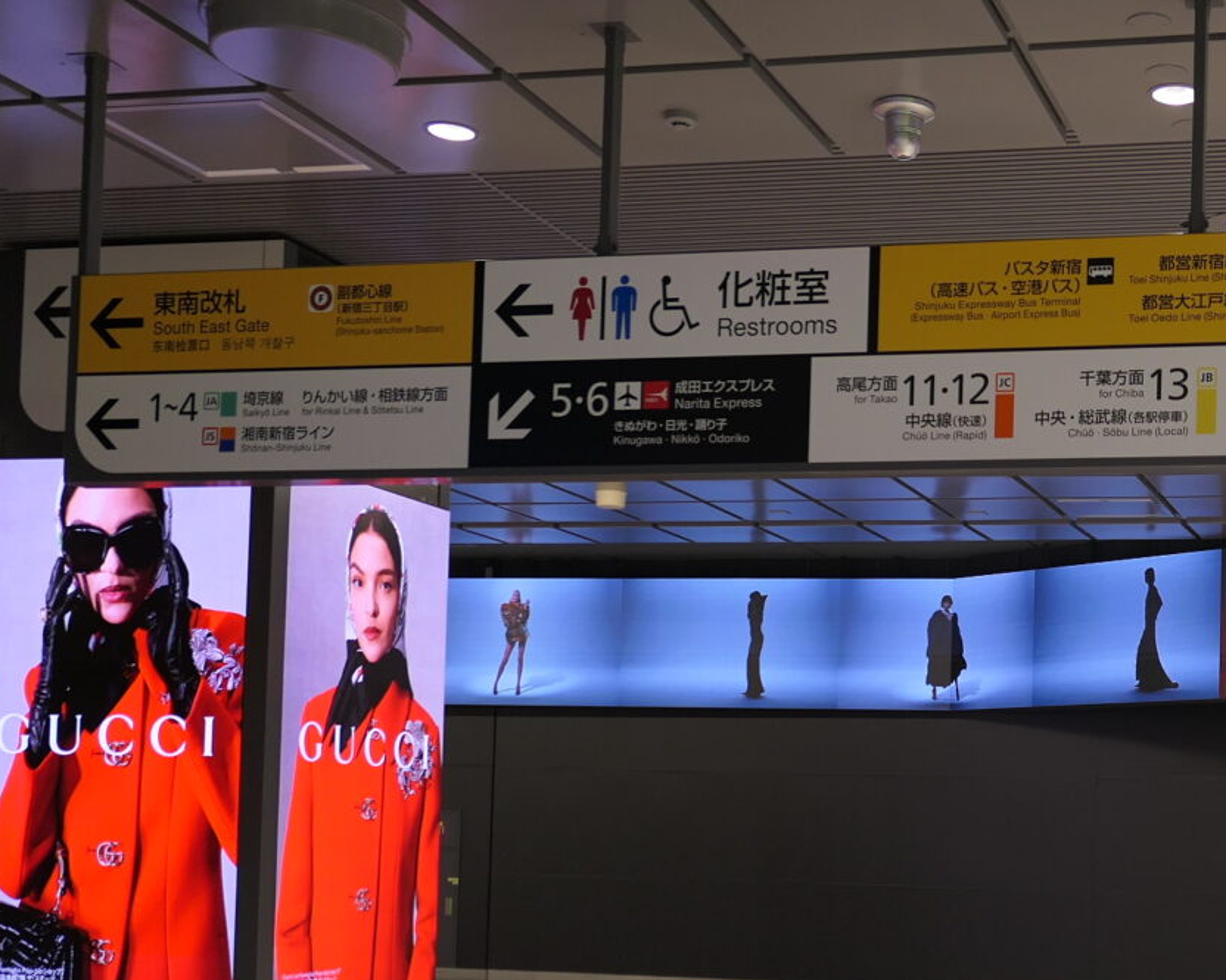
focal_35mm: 52
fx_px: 1886
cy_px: 766
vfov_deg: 28.6
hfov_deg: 34.2
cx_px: 1087
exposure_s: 1/125
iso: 125
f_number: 1.6
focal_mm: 8.8
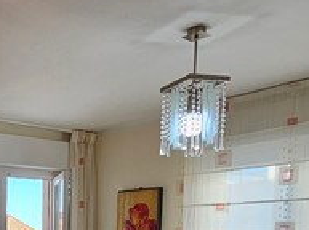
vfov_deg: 23.6
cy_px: 305
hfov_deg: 30.4
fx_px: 481
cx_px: -59
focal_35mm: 54
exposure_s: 1/100
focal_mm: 2.2
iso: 64
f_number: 2.2
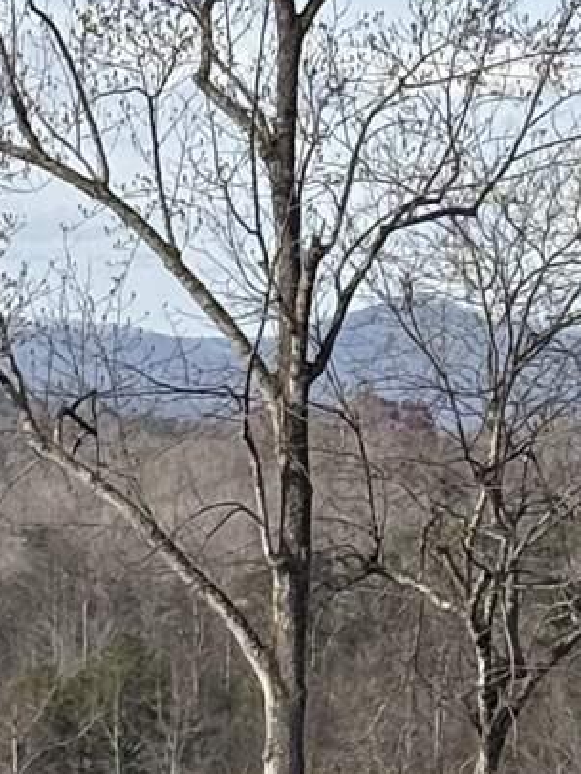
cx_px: 659
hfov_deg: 5.0
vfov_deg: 6.7
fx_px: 6621
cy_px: 4
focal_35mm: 296
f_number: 1.6
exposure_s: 1/2710
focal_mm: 5.96
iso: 40
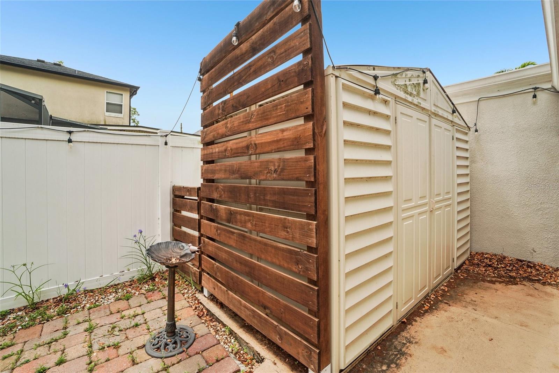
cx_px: 280
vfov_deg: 77.3
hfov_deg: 100.4
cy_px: 186
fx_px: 233
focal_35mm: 15
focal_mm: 10
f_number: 8
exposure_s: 1/125
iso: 100
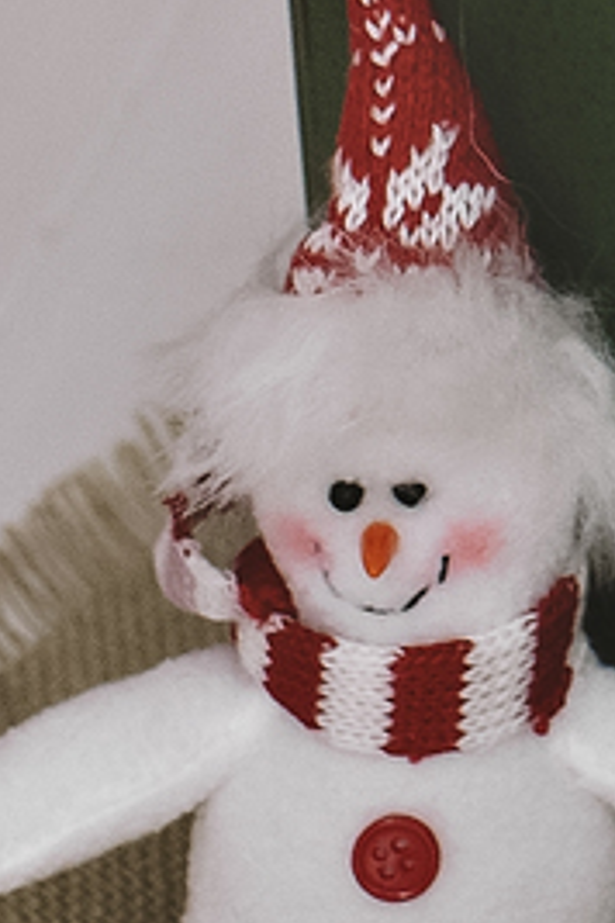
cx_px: 1513
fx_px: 6047
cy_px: -1015
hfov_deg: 5.6
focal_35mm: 236
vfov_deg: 8.2
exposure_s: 1/200
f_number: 4.5
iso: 640
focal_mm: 35
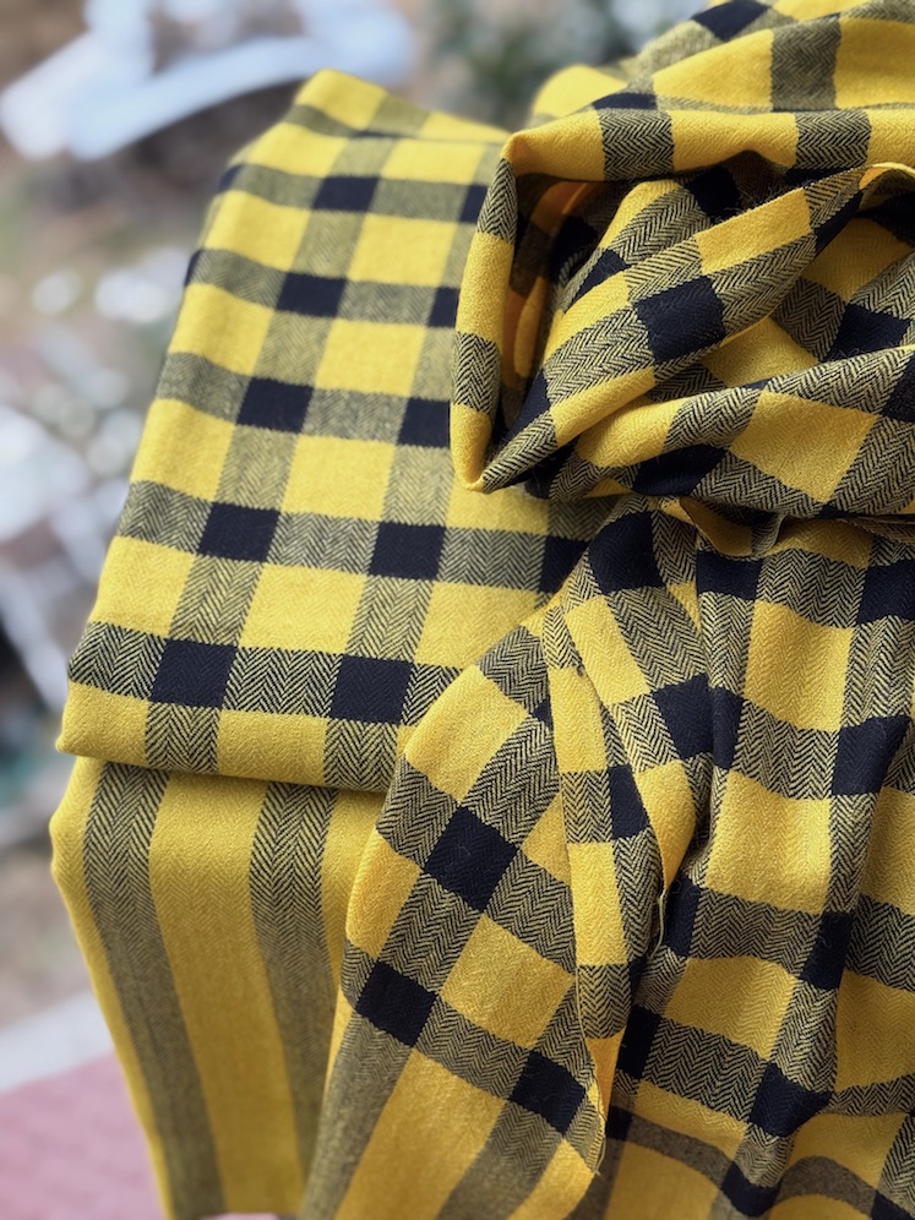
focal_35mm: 48
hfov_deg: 30.3
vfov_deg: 39.7
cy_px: 610
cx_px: 458
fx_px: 1692
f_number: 1.78
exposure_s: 1/433
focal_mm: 6.76
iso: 64
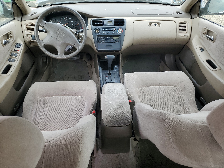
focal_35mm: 26
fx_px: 168
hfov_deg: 67.3
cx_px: 112
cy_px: 84
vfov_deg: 53.1
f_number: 1.5
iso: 50
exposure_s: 1/370
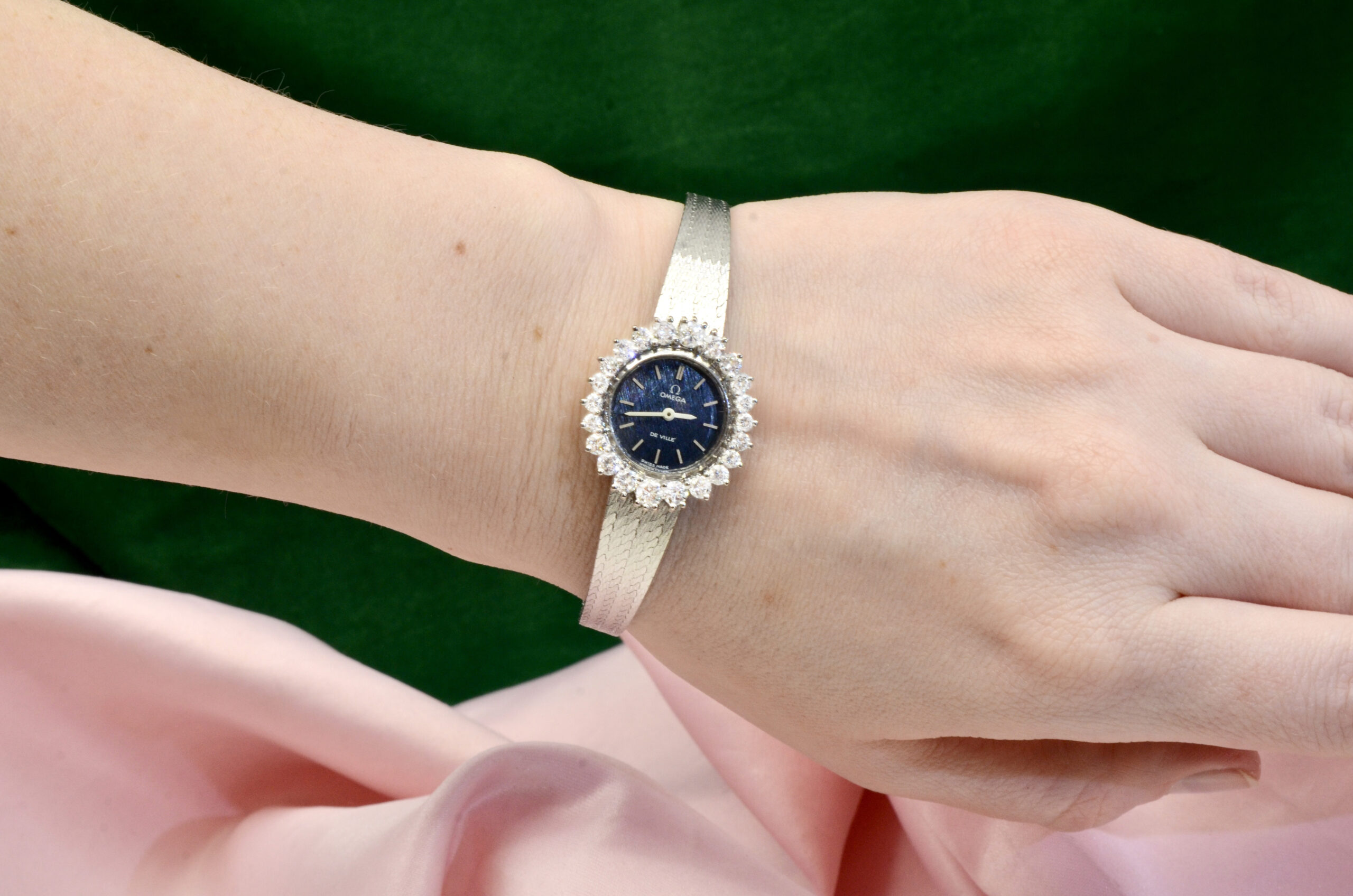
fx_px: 2532
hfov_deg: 29.9
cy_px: 448
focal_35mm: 68
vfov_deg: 20.1
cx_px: 676
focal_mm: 45
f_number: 16
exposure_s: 1/30
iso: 800
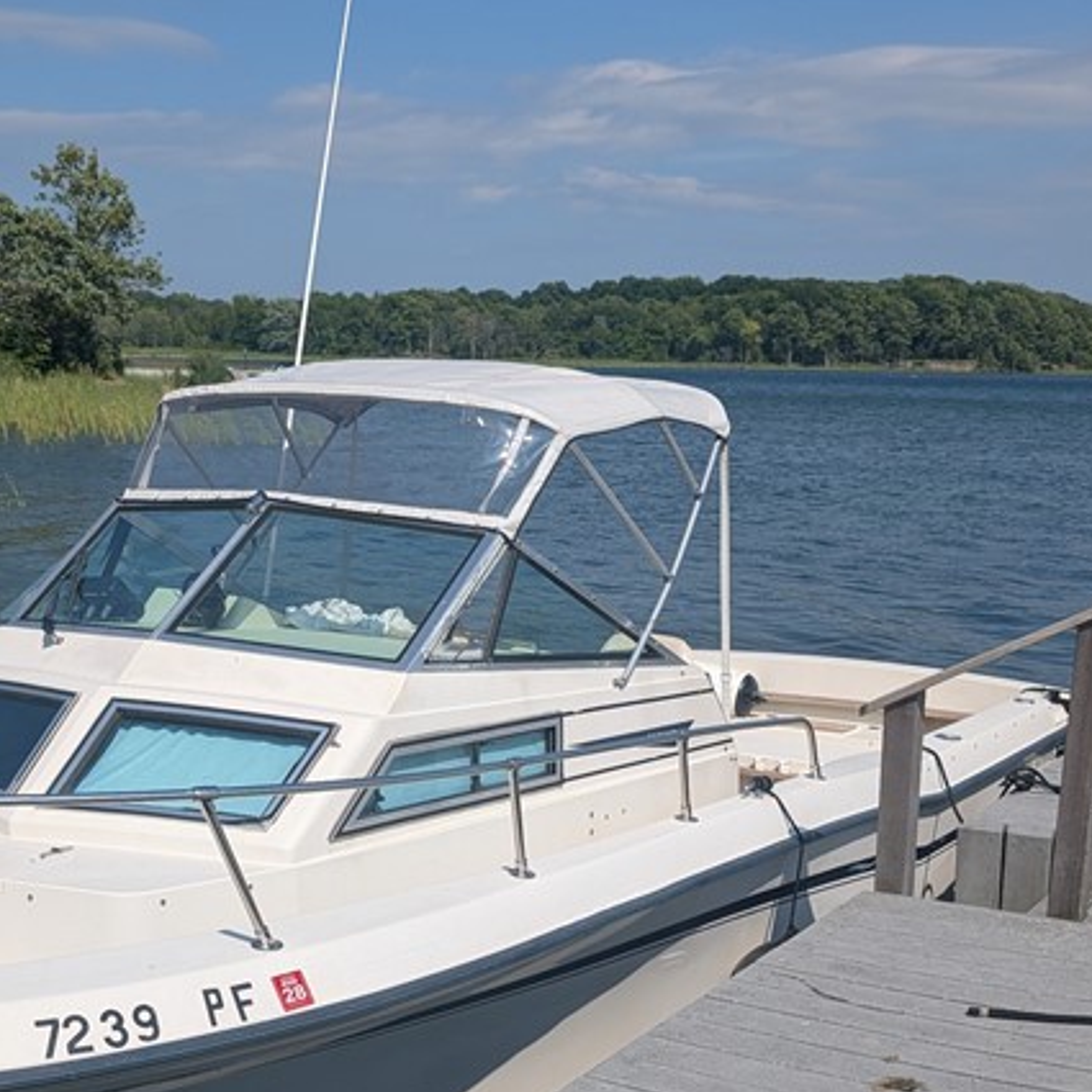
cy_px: 856
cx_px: 528
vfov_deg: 32.6
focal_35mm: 51
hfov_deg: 33.4
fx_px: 1820
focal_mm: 6.9
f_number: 1.68
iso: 21
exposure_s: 1/2146
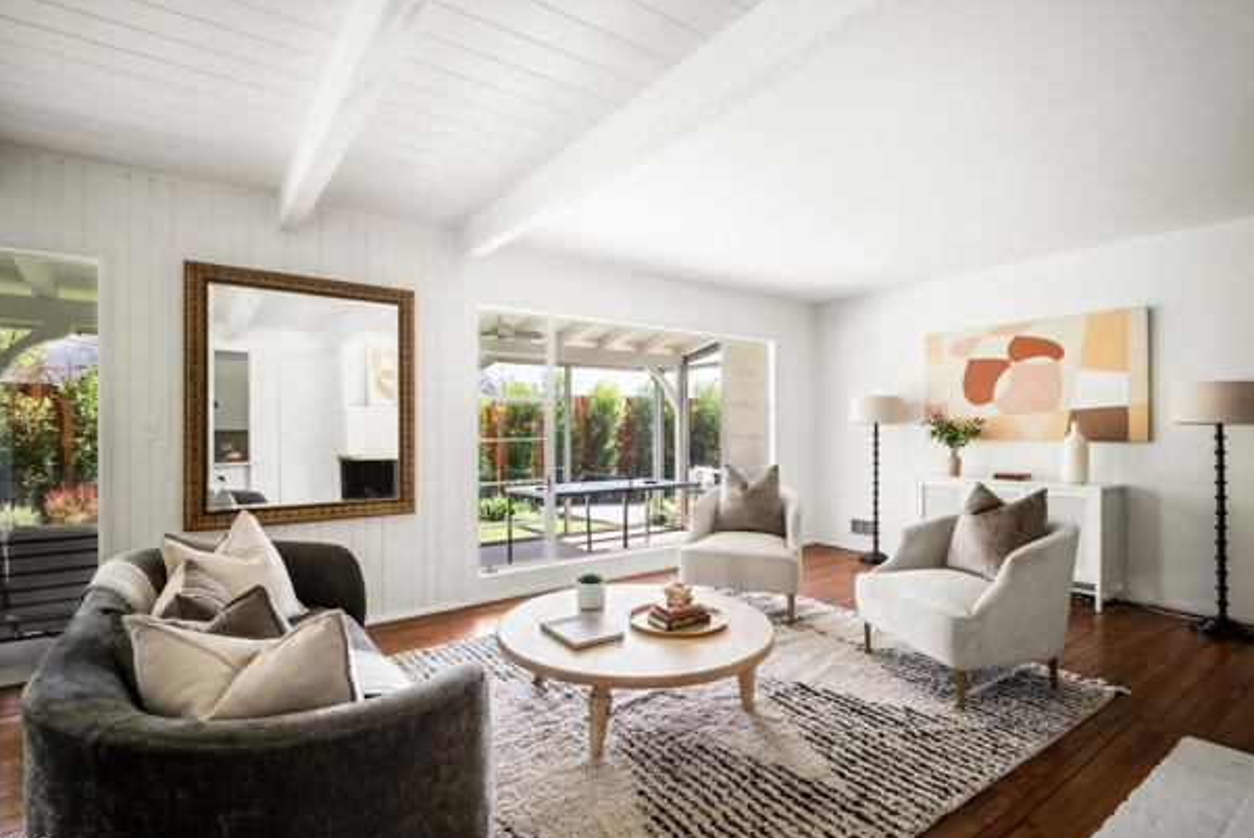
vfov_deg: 70.4
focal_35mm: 17
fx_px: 592
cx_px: 631
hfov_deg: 93.2
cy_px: 443
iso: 100
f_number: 10
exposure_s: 1/20
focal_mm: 16
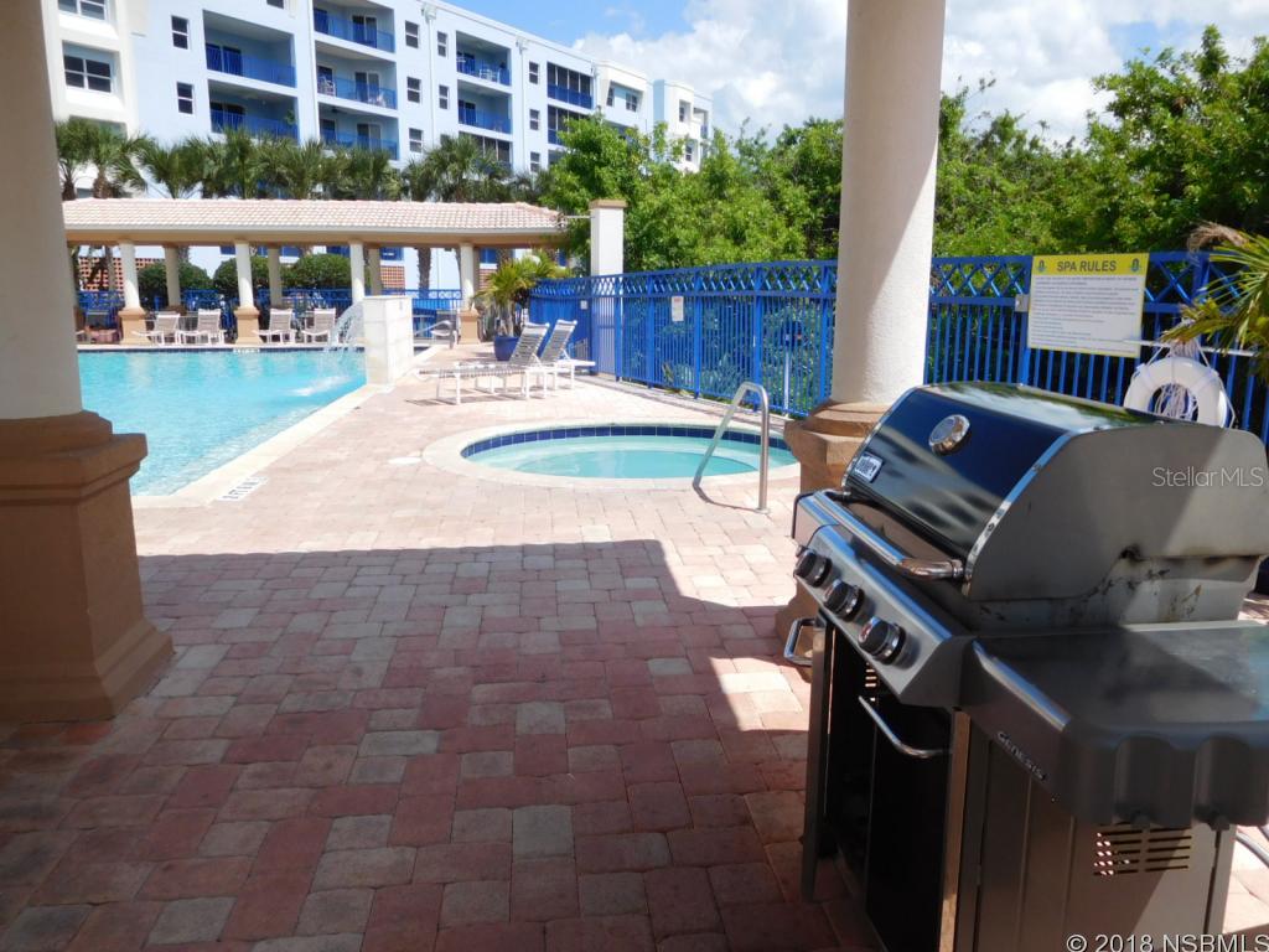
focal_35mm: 25
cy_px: 476
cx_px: 634
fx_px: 916
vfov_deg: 54.9
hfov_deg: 69.4
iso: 125
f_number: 3.4
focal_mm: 4.5
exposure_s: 1/1250
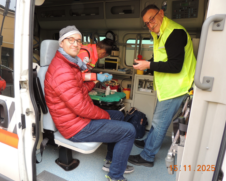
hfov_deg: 65.9
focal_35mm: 26
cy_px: 94
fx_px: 174
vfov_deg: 54.9
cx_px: 101
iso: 100
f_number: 3
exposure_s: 1/40
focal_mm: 4.3
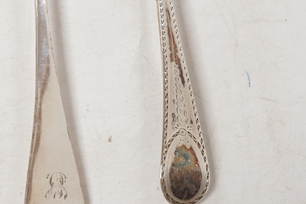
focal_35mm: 90
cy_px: 52
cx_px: 70
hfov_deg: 22.4
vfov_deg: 15.1
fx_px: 765
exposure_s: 1/125
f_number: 8
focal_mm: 30
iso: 1250
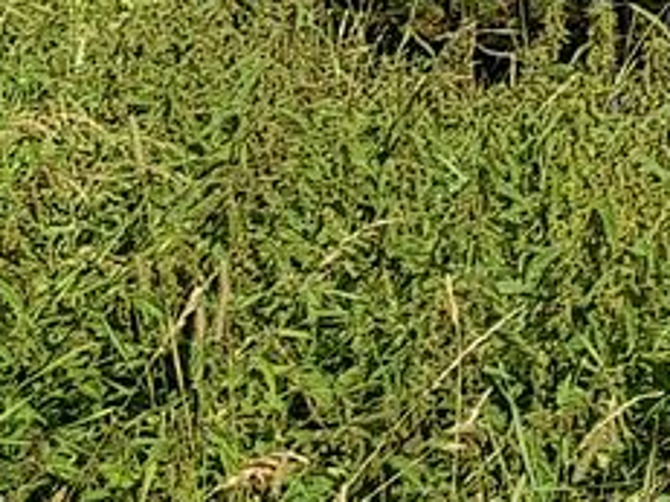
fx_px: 3482
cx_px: 1772
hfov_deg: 9.4
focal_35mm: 180
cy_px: -926
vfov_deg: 7.4
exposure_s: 1/2560
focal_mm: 4.2
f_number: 1.7
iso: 50
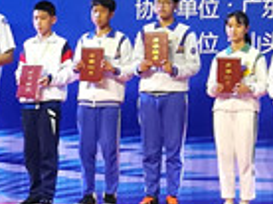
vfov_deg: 7.5
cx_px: 311
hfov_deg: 10.0
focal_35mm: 196
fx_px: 1543
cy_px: -26
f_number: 2.2
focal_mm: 3.83
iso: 100
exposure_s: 1/33.3
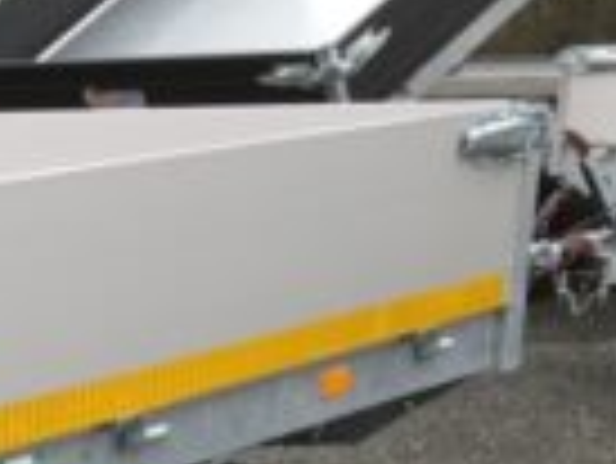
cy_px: 838
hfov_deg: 13.4
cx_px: -598
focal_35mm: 127
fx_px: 2262
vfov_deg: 10.9
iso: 32
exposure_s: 1/126
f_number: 2.2
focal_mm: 4.15
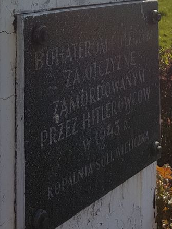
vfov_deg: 24.4
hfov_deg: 20.6
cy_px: -57
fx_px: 470
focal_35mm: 71
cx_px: 41
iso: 40
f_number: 1.7
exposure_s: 1/4288
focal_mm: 4.2
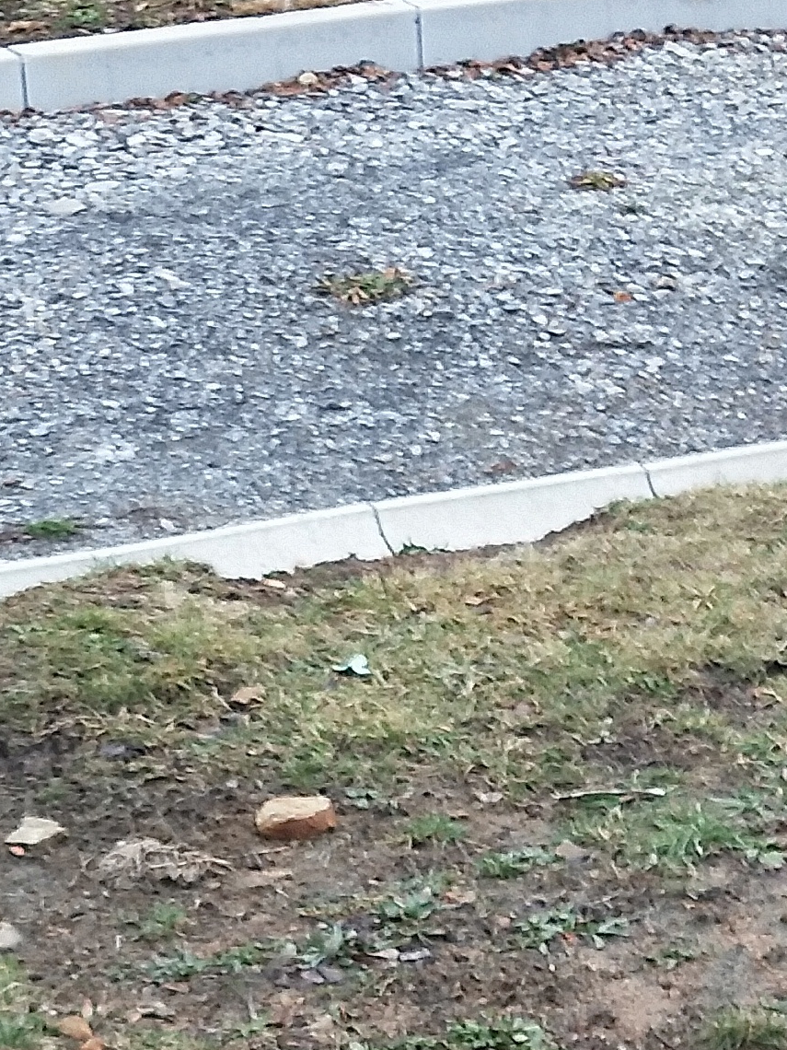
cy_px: 1324
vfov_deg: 19.6
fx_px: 2819
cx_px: -171
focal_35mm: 93
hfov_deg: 15.3
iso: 33
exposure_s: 1/116
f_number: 1.7
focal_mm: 3.99
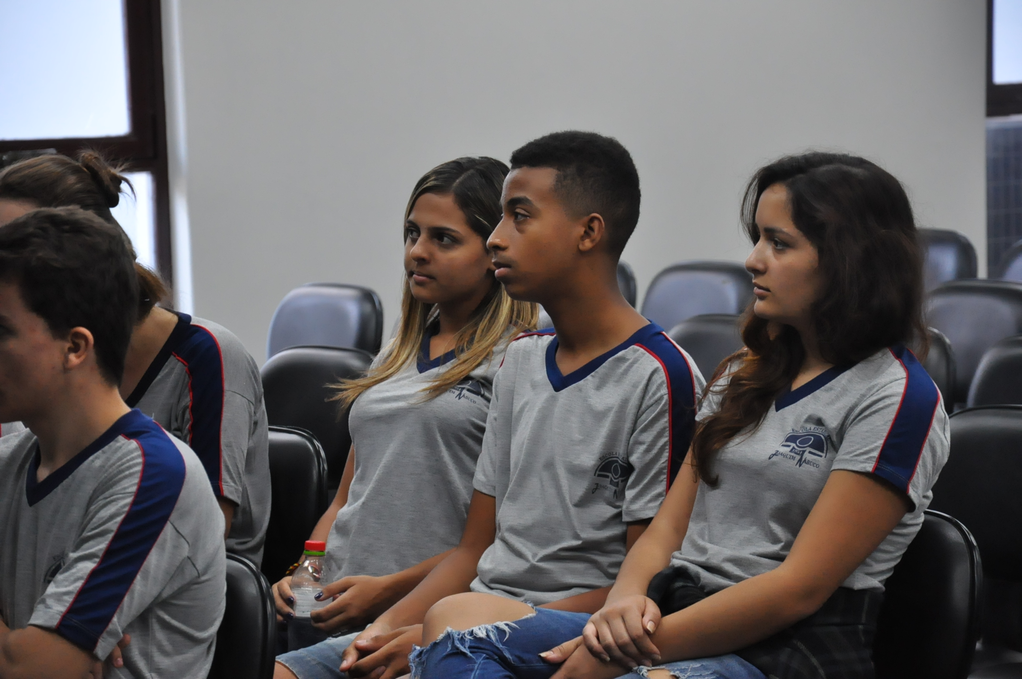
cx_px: 511
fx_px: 4466
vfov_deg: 8.7
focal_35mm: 158
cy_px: 340
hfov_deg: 13.1
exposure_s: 1/100
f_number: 5.6
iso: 2000
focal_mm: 105
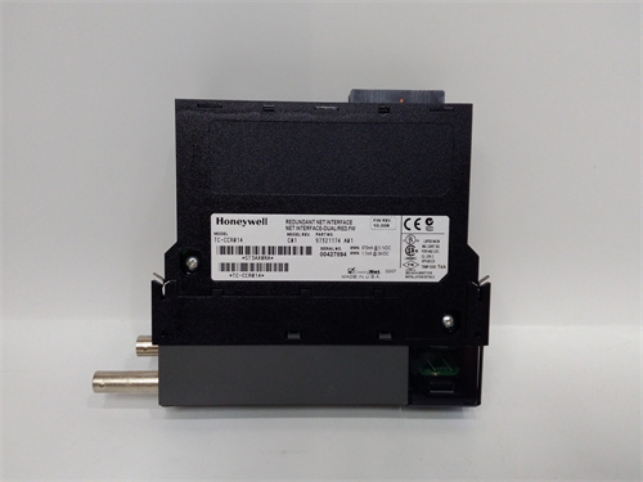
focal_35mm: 27
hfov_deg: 65.3
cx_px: 322
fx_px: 502
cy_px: 241
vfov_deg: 51.4
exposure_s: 1/33
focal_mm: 3.79
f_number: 2
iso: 294
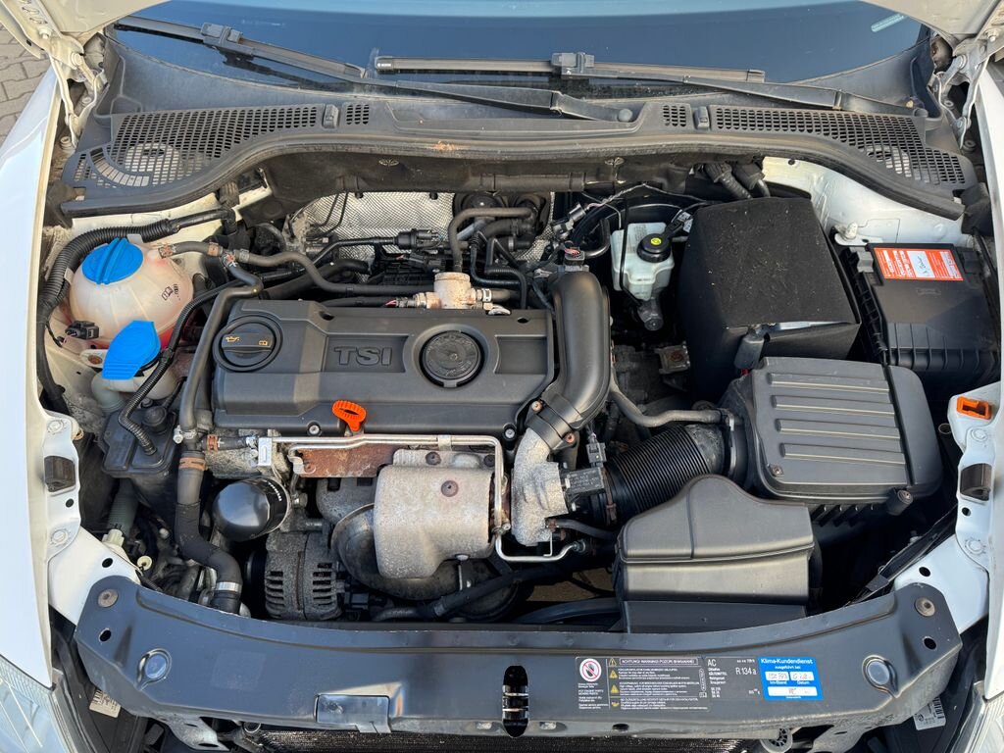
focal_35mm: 24
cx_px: 502
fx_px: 696
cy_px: 376
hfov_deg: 71.6
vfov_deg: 56.8
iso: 100
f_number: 1.78
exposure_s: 1/121
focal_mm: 6.76
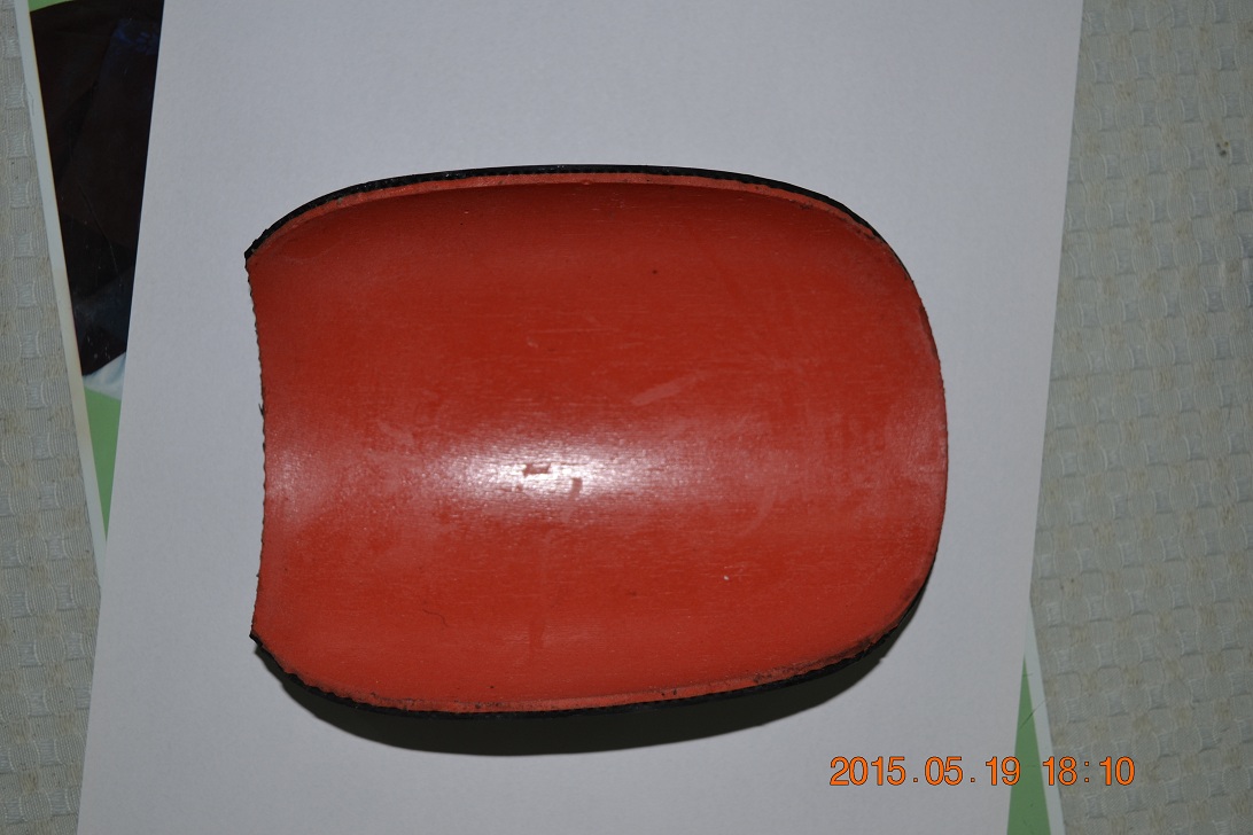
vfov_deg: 31.9
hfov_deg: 46.4
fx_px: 1462
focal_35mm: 42
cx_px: 626
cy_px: 418
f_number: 4.5
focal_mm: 28
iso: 220
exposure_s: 1/60
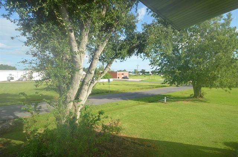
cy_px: 78
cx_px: 119
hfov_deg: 92.6
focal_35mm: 17
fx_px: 114
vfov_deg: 69.3
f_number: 8
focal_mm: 11.5
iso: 160
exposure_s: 1/250
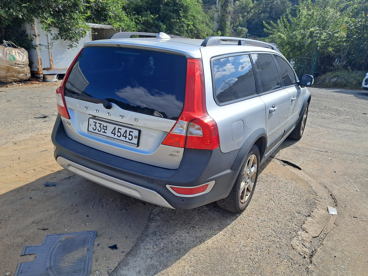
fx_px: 287
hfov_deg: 65.3
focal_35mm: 27
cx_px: 184
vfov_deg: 51.4
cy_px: 138
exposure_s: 1/620
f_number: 1.8
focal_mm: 4
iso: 50
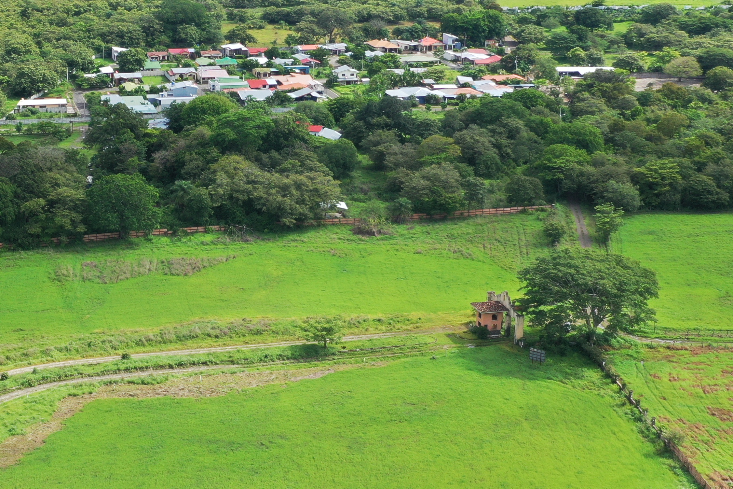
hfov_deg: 29.4
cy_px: 198
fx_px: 1384
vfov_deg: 20.0
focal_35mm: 68
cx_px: 228
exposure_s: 1/320
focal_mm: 10.26
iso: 100
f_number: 5
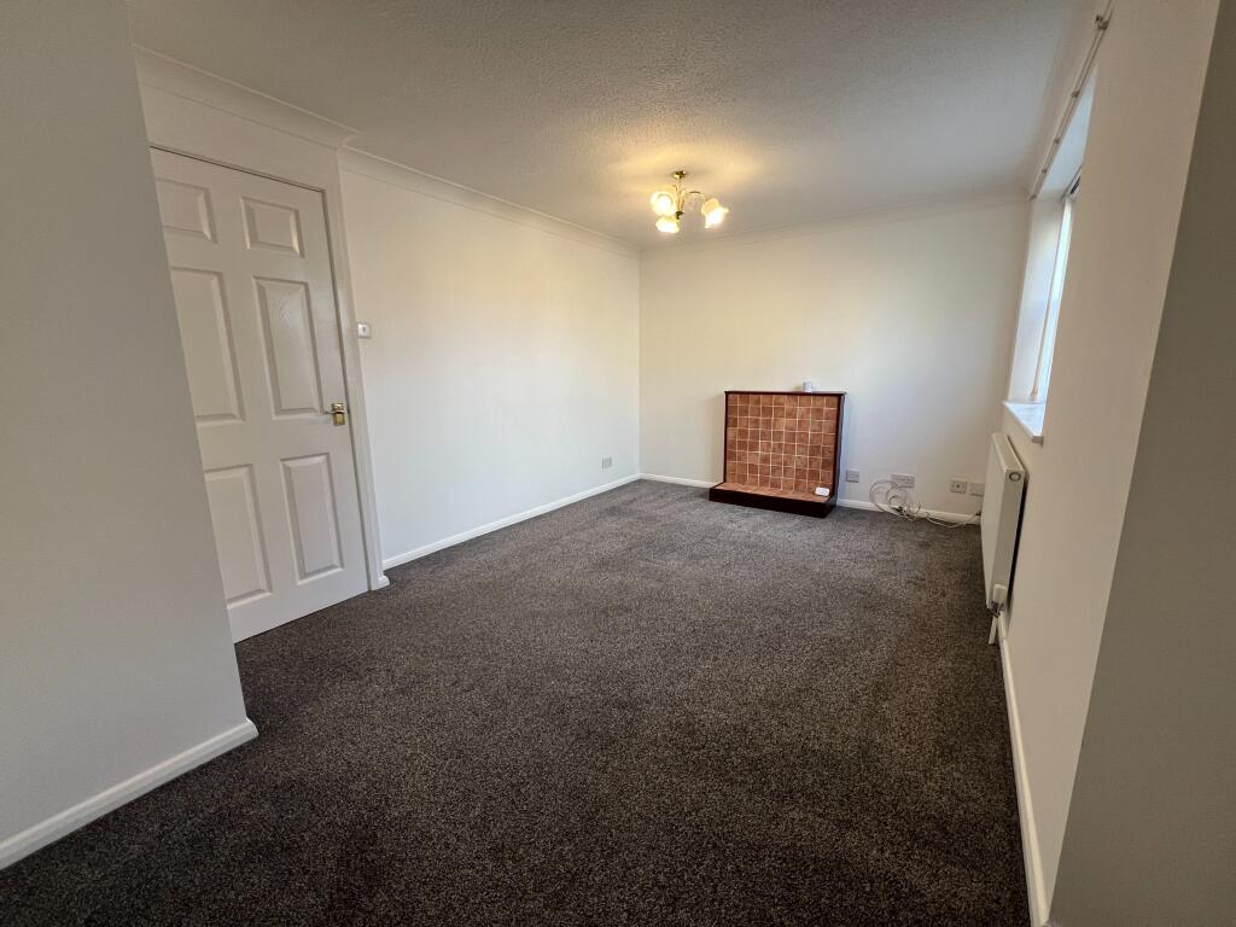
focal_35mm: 13
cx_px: 618
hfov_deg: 106.2
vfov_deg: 89.9
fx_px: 464
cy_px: 464
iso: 100
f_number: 1.8
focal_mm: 1.57
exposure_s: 1/99
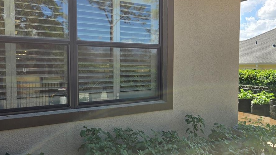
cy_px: 78
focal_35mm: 34
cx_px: 140
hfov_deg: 58.0
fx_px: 249
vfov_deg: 34.6
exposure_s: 1/1350
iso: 25
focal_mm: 5.4
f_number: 1.8
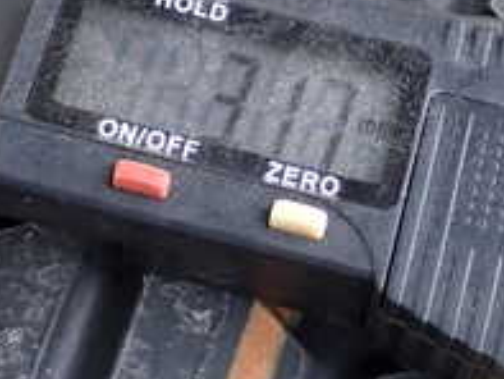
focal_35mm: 134
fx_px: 1952
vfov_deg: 11.0
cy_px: 85
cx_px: 338
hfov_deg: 14.7
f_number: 2.9
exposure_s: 1/100
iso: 200
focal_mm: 7.84
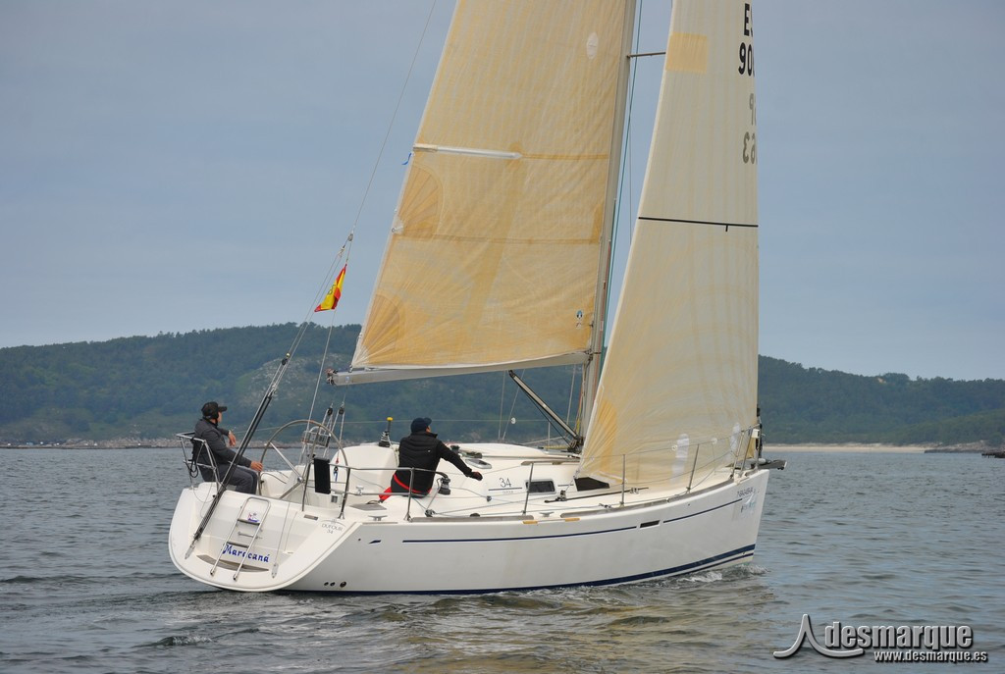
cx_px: 502
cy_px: 337
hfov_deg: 16.0
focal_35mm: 128
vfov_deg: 10.8
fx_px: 3566
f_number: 6.3
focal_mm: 85
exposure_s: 1/640
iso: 100
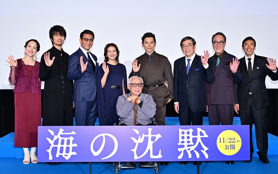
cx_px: 140
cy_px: 92
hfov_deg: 40.3
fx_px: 379
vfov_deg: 25.8
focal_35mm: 50
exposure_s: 1/200
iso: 1250
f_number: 4.8
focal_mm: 32.5
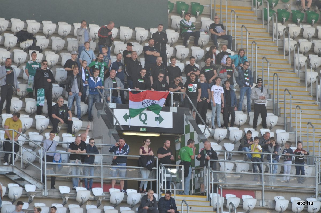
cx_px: 160
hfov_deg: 5.5
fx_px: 3337
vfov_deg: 3.7
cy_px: 106
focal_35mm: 375
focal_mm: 250
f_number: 5.6
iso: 320
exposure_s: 1/320
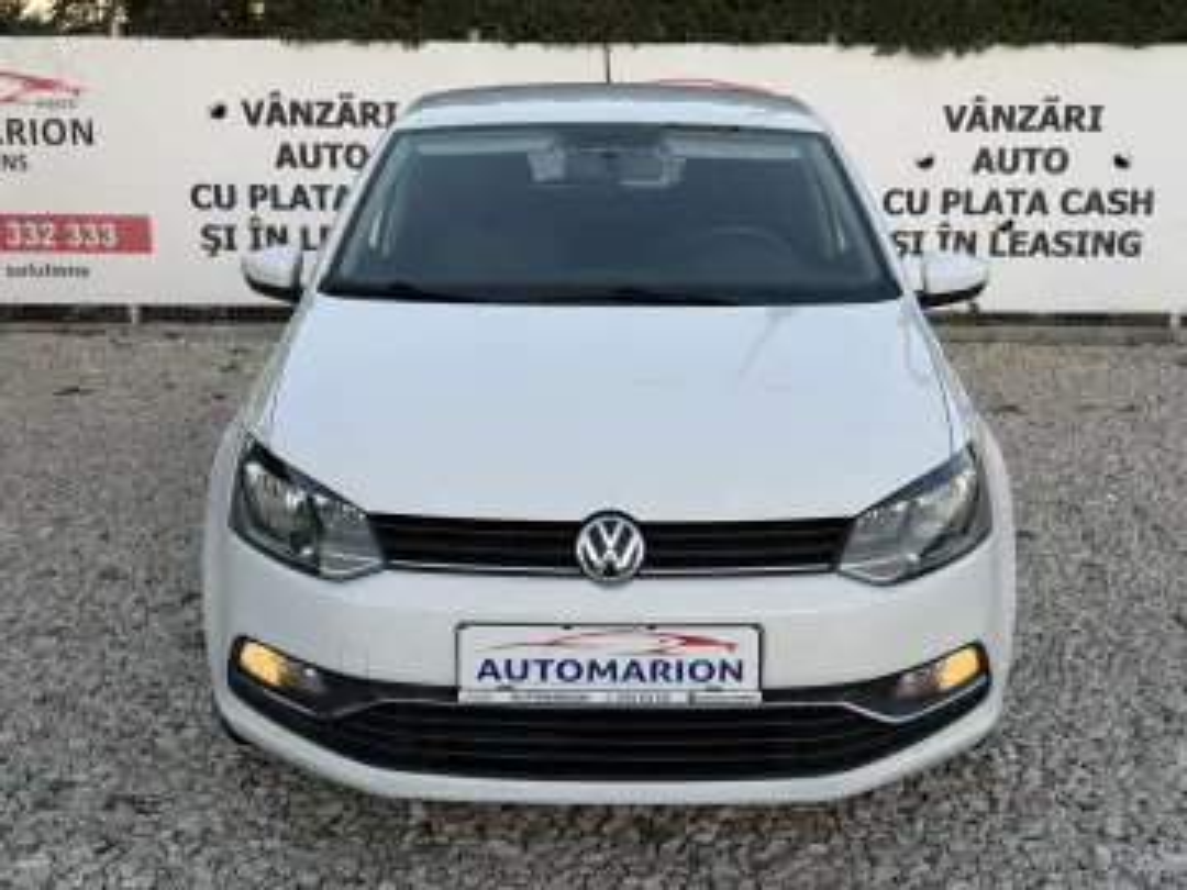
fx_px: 1646
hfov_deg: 39.7
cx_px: 594
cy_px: 445
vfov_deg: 30.3
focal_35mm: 48
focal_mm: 6.76
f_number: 1.78
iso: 64
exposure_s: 1/583
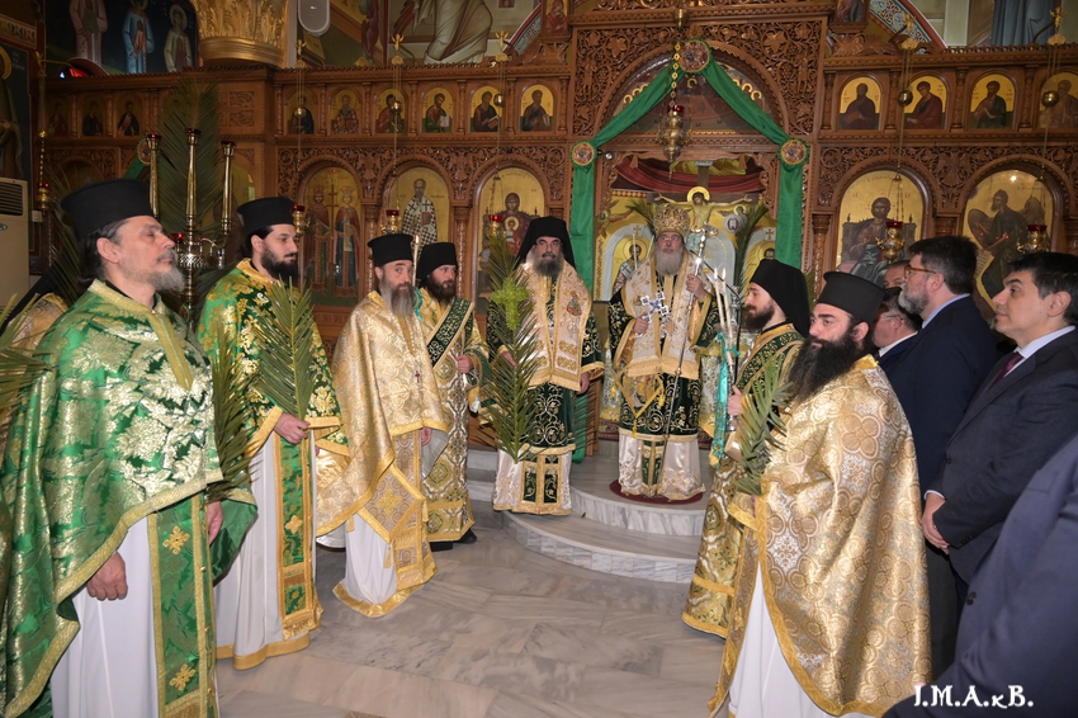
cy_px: 359
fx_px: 718
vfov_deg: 53.1
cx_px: 539
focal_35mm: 24
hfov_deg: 73.8
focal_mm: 24
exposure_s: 1/400
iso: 4000
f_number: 5
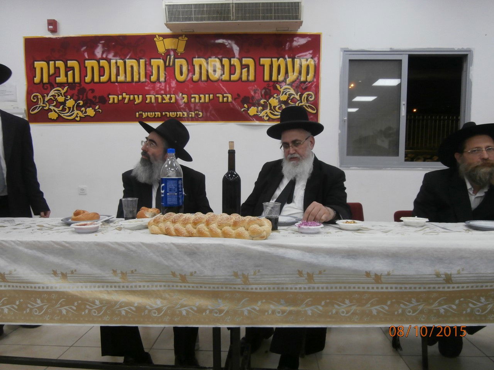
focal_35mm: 24
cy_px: 185
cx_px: 247
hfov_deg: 71.6
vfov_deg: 56.8
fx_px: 343
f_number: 3
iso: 200
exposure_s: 1/50
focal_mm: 4.2
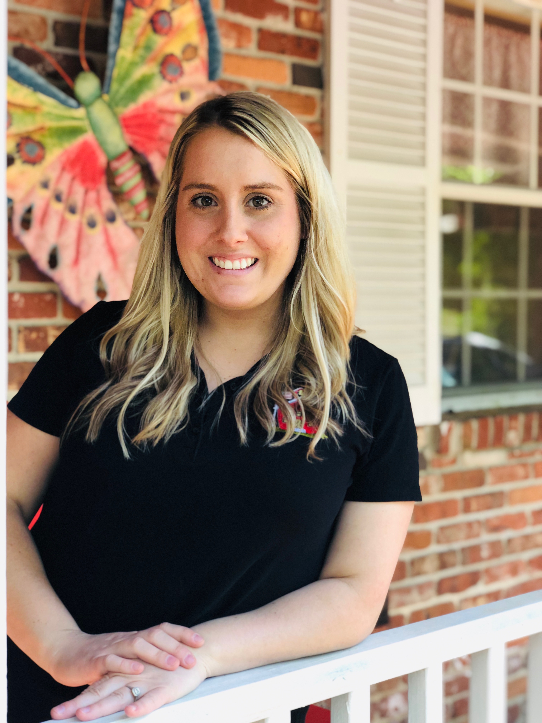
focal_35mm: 52
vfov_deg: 36.8
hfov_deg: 28.0
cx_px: 271
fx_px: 1086
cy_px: 362
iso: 64
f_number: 2.4
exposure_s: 1/60
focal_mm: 6
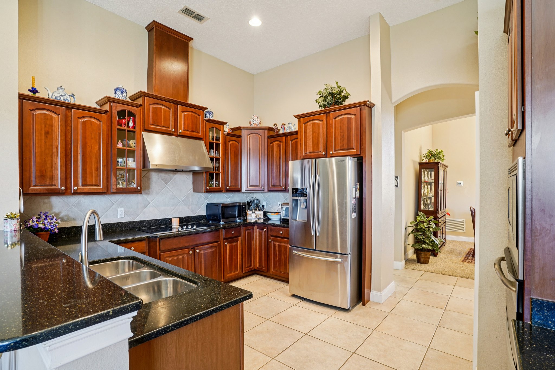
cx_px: 278
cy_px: 185
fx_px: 262
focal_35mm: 17
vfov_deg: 70.4
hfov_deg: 93.3
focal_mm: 17
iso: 400
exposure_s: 1/2
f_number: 9
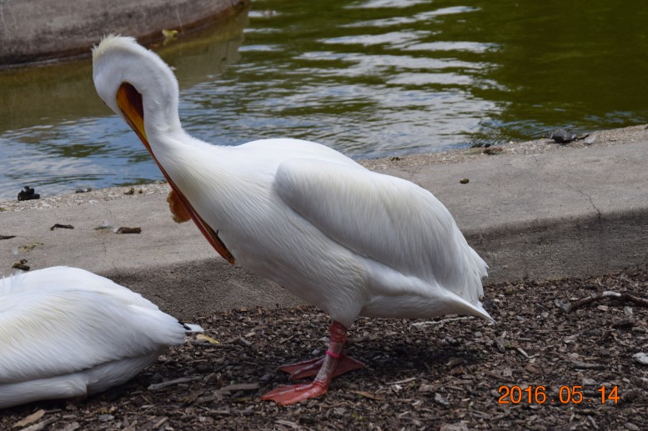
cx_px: 274
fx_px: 3735
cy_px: 153
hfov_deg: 9.9
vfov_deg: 6.6
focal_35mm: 208
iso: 200
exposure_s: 1/800
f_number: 7.1
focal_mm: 105
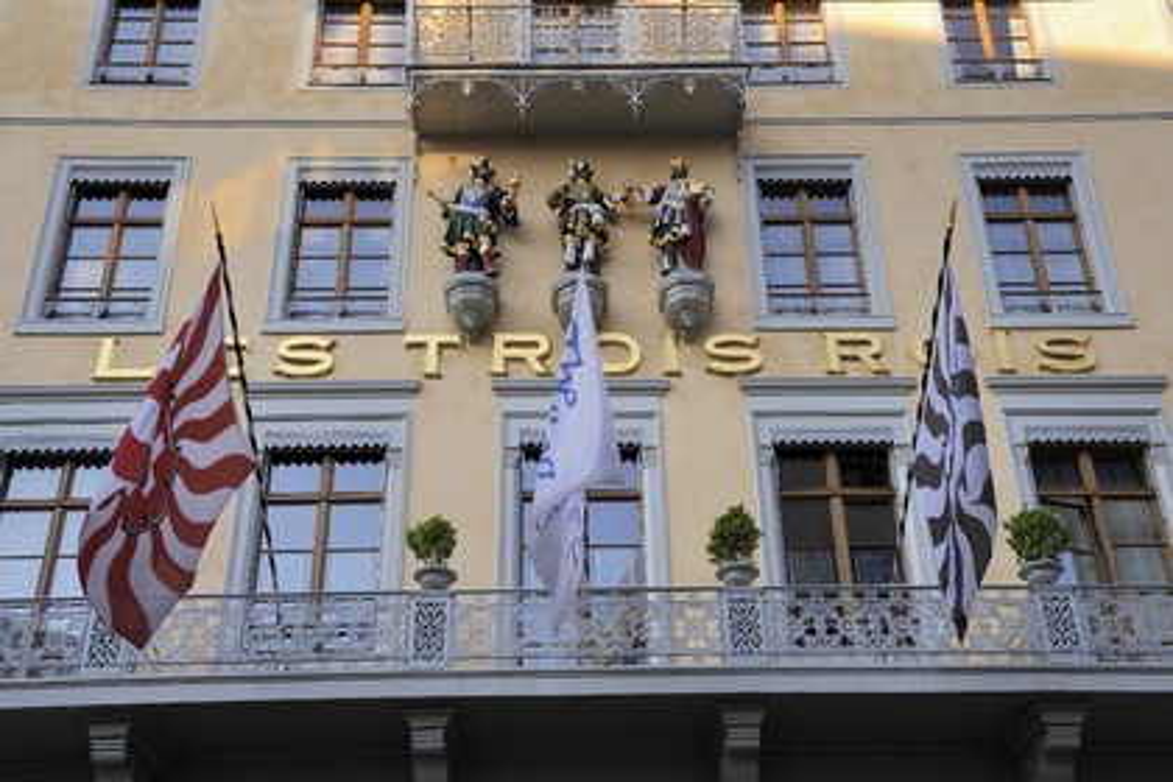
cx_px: 586
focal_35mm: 44
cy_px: 391
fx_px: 1434
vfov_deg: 30.5
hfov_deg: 44.5
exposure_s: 1/100
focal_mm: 44
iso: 200
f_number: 8
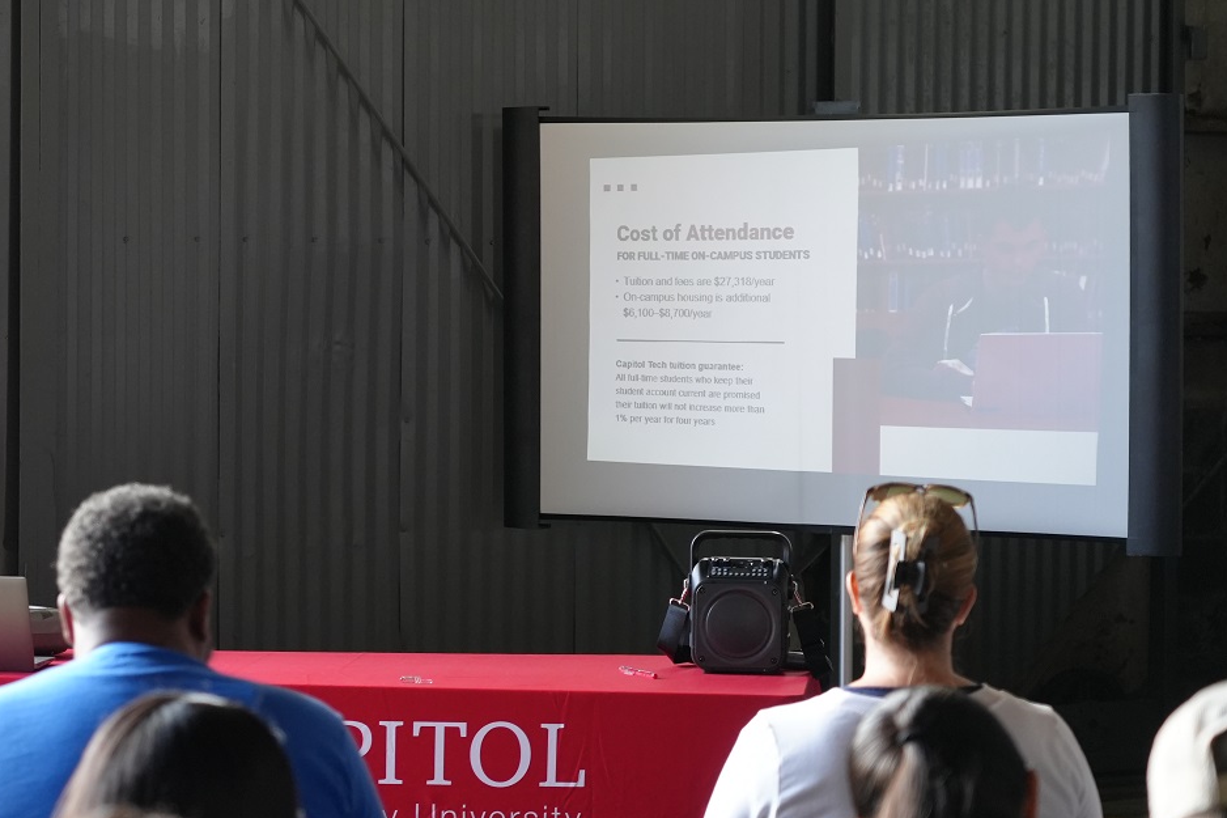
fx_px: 4328
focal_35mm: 127
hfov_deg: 16.0
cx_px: 191
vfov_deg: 10.8
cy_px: 318
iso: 1250
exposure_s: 1/160
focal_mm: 68
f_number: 4
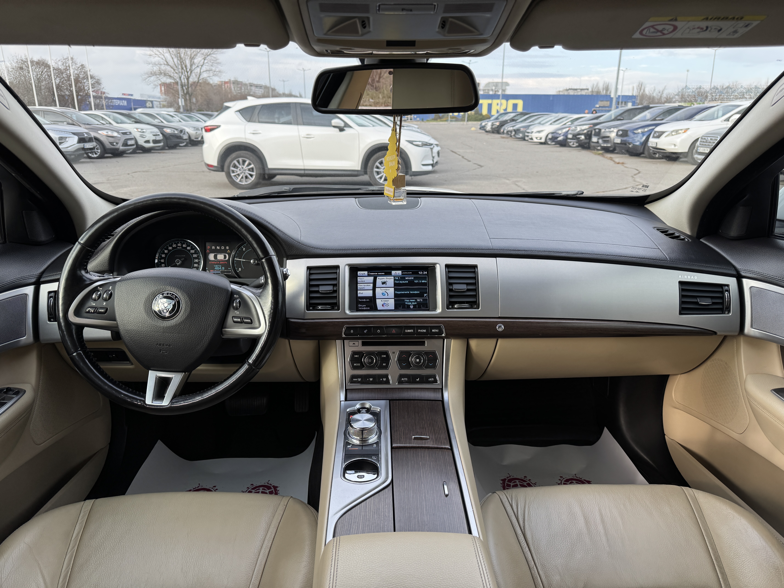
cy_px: 294
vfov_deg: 56.8
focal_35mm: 24
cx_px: 392
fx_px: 544
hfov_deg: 71.6
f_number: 1.78
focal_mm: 6.76
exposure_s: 1/499
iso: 100
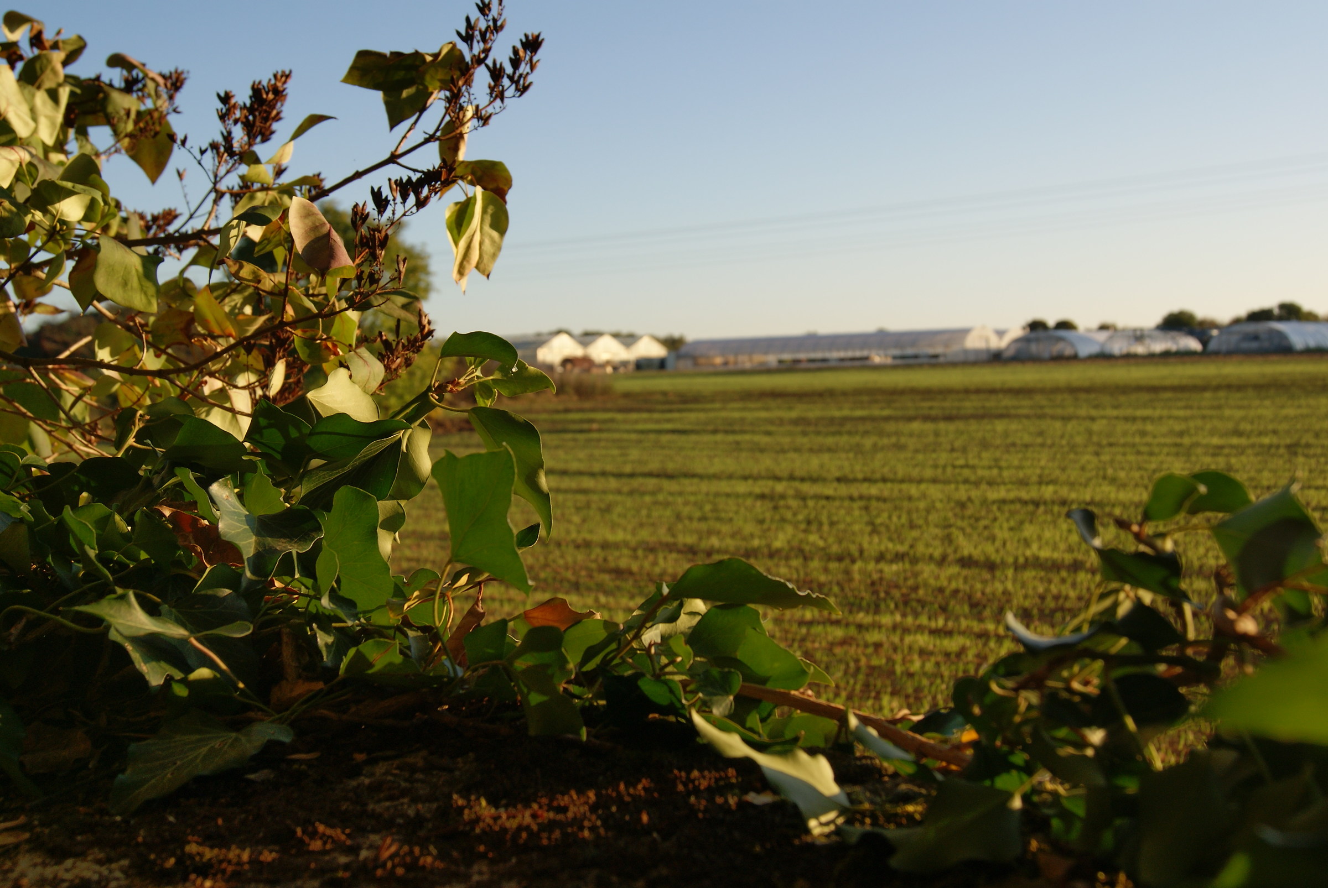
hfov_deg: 46.4
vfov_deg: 32.0
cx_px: 664
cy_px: 444
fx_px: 1551
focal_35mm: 42
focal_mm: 28
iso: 100
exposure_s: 1/125
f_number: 9
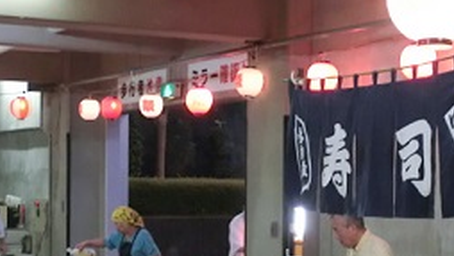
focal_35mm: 96
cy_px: 222
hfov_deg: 22.0
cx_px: 347
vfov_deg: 12.5
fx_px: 1156
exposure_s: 1/25
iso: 800
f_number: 4.9
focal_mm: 9.8
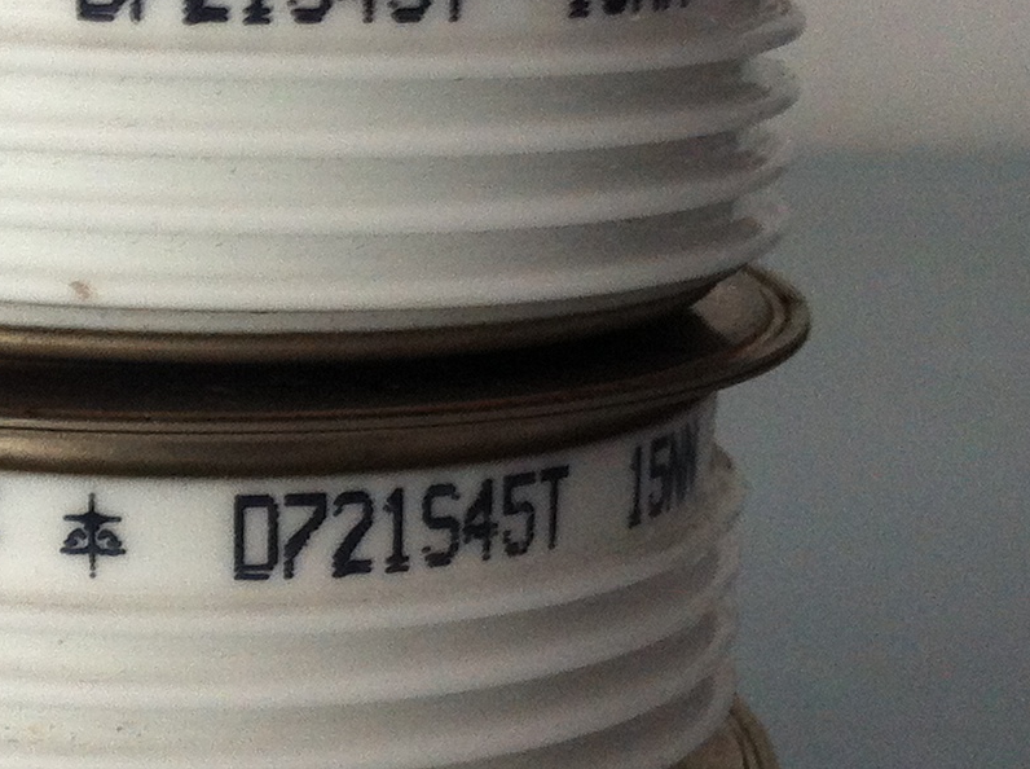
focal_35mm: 114
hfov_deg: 16.9
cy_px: 181
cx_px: -38
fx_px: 3386
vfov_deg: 12.9
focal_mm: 3.85
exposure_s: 1/15
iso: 125
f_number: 2.8
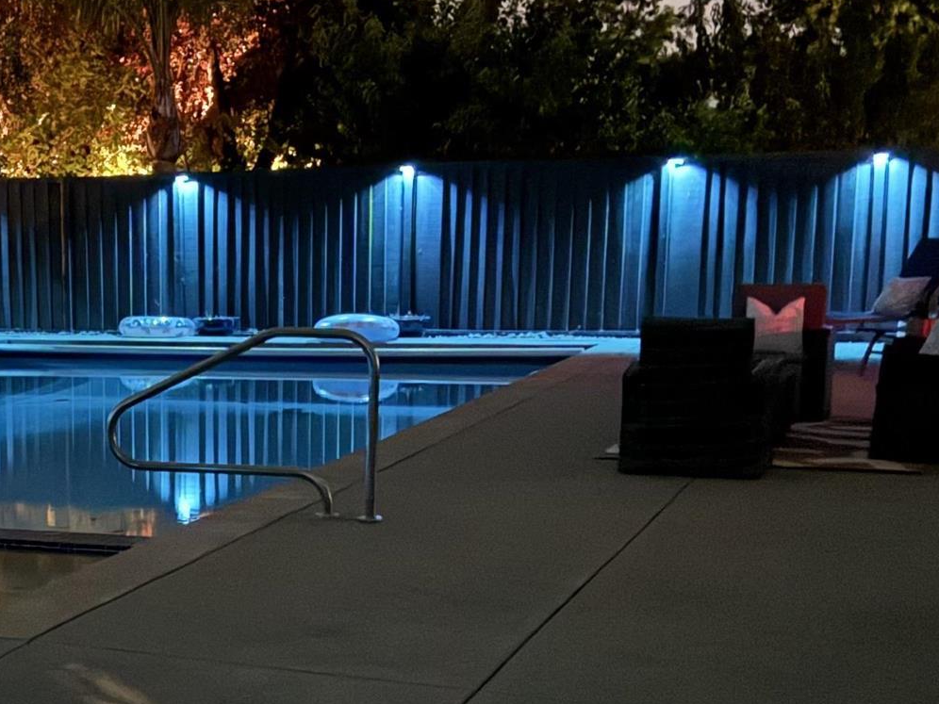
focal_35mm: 74
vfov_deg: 19.6
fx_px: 2007
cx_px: 72
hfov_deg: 25.4
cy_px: 595
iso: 6400
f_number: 1.78
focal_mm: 6.76
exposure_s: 1
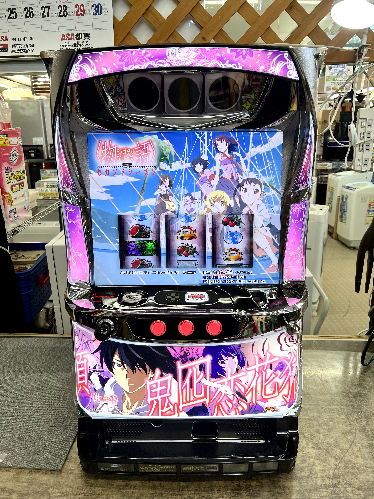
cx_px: 187
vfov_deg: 67.3
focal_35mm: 26
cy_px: 250
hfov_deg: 53.1
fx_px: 375
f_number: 1.5
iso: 50
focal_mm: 5.7
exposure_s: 1/118
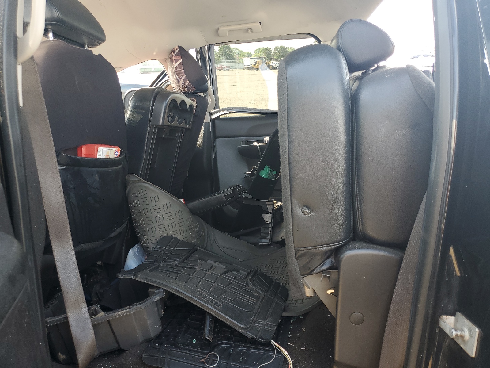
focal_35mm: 26
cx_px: 245
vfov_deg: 53.1
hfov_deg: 67.3
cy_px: 184
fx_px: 368
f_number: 1.5
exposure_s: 1/132
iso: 50
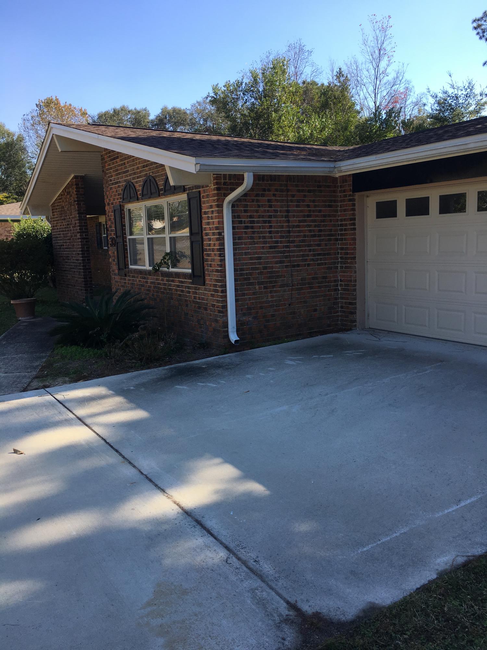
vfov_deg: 61.7
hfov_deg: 48.2
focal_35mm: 29
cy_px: 325
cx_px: 244
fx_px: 544
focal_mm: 4.15
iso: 25
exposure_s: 1/605
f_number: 2.2
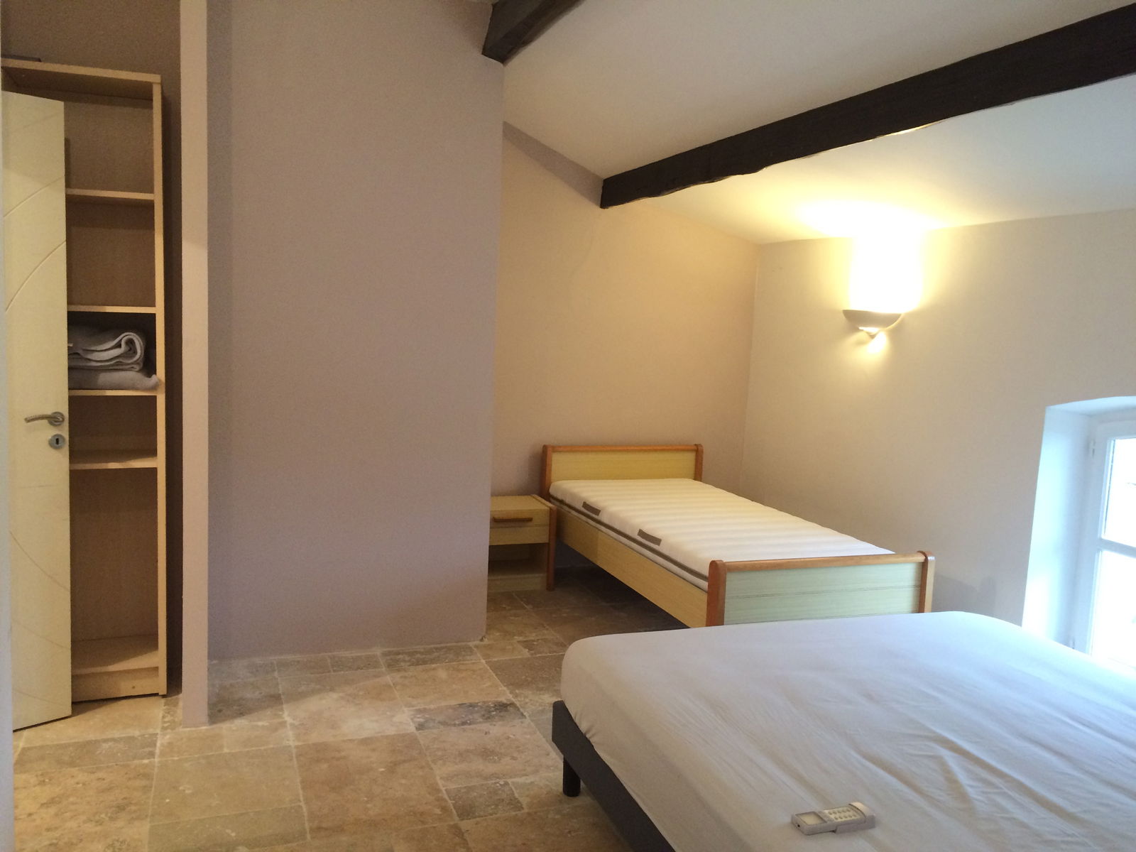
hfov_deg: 61.7
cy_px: 426
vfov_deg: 48.2
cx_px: 568
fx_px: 952
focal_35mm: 29
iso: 200
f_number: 2.2
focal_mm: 4.15
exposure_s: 1/33
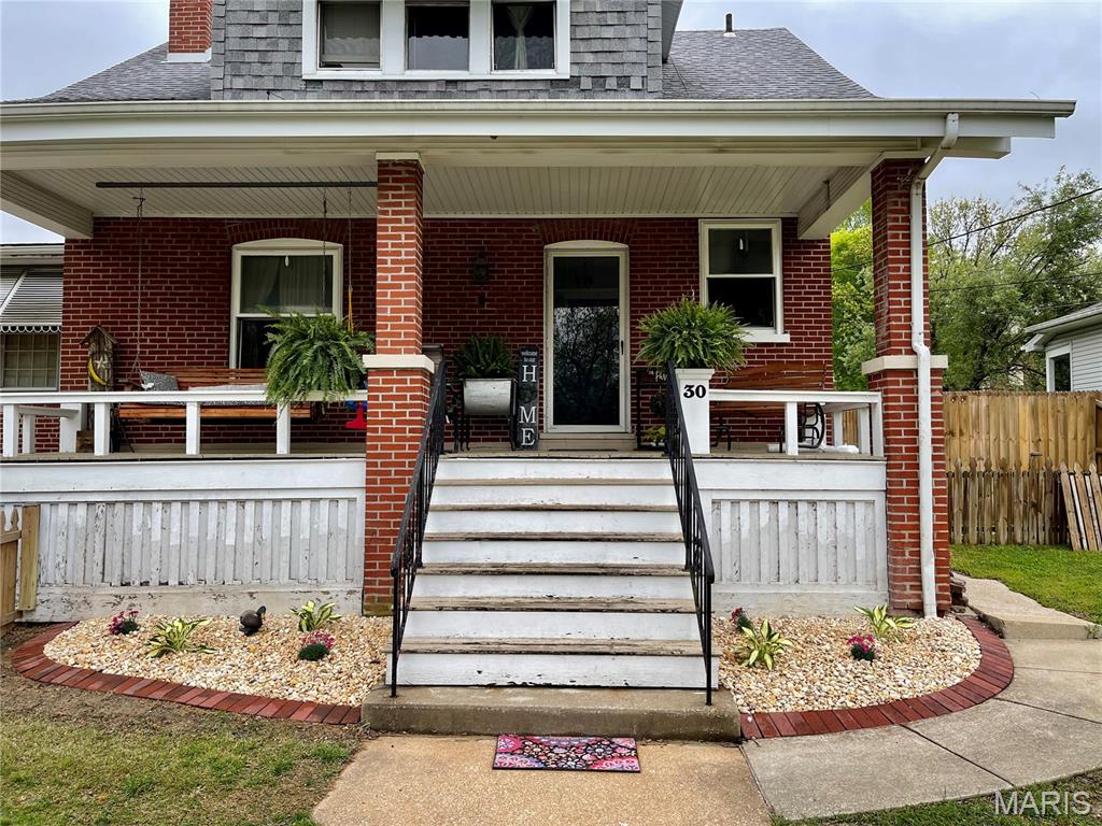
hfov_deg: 67.3
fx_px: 828
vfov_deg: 53.1
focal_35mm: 26
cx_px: 551
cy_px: 413
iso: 32
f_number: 1.6
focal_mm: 5.1
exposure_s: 1/291
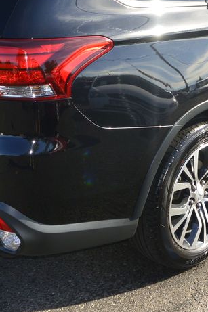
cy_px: 91
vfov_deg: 33.0
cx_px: 130
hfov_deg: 22.6
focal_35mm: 60
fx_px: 520
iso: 160
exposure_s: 1/250
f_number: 5
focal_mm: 10
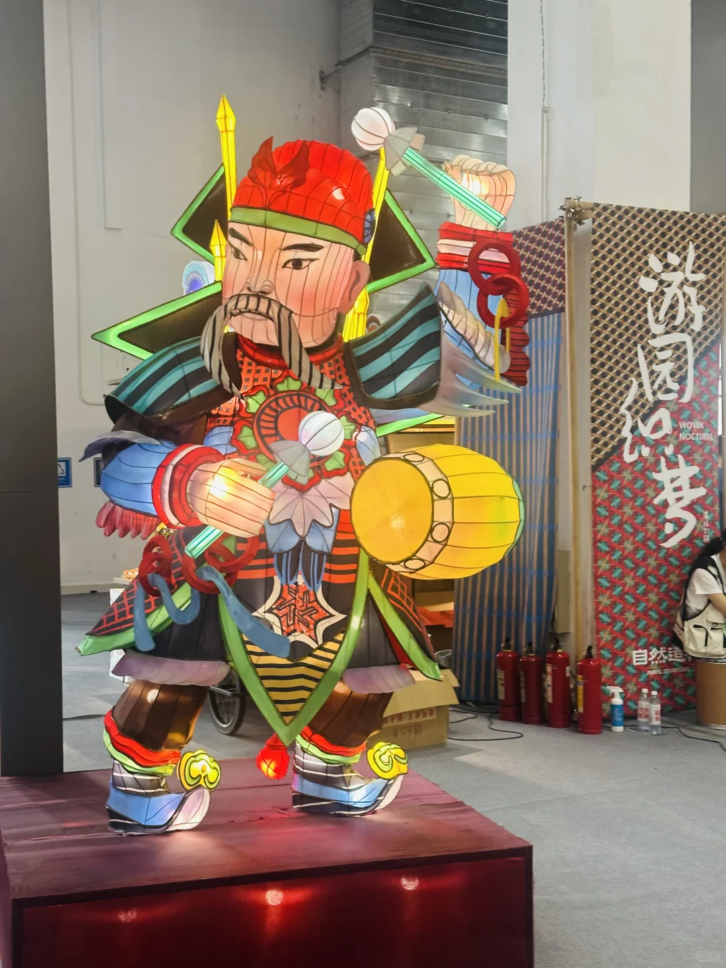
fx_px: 1342
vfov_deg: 39.7
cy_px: 484
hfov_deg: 30.3
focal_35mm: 48
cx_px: 363
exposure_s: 1/50
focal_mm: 6.86
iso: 80
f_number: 1.78
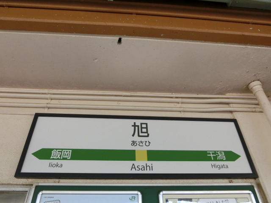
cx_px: 136
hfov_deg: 69.4
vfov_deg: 54.9
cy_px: 102
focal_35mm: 25
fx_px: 196
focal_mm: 4.5
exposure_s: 1/125
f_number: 3.5
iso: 160
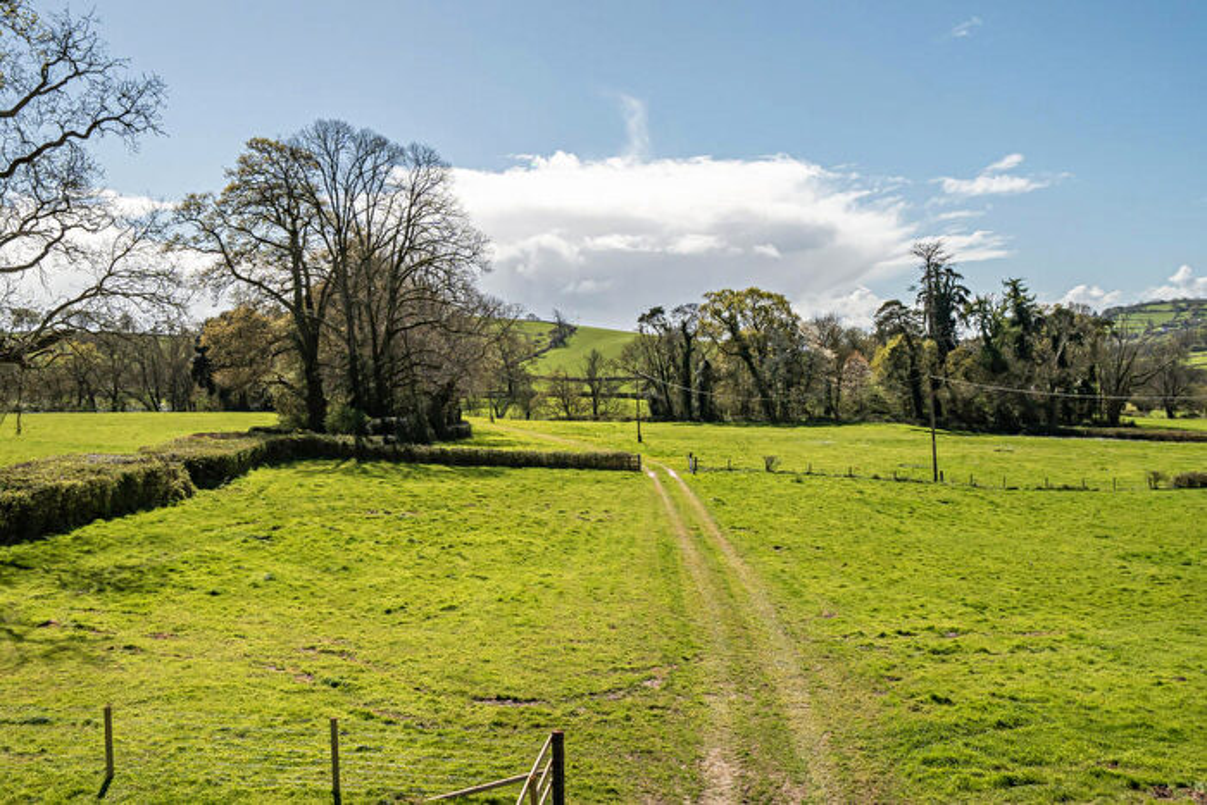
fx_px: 1040
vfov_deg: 42.3
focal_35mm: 31
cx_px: 604
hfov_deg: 60.3
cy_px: 402
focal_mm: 21
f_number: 8
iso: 400
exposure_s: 1/2000
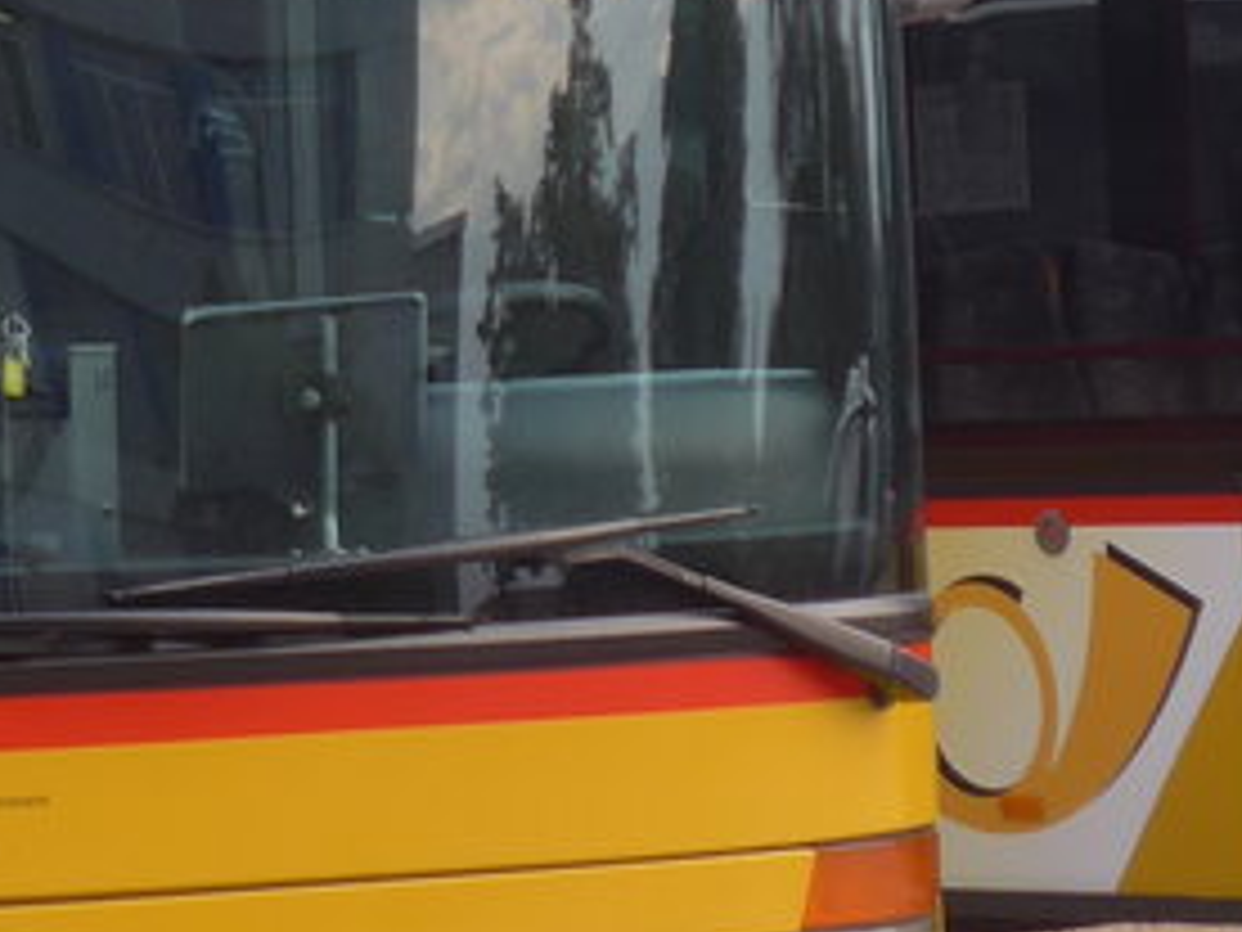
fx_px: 9687
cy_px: -131
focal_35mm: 270
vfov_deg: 5.5
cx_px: -1120
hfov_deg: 7.1
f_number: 3.7
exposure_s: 1/100
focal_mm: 12.7
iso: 80
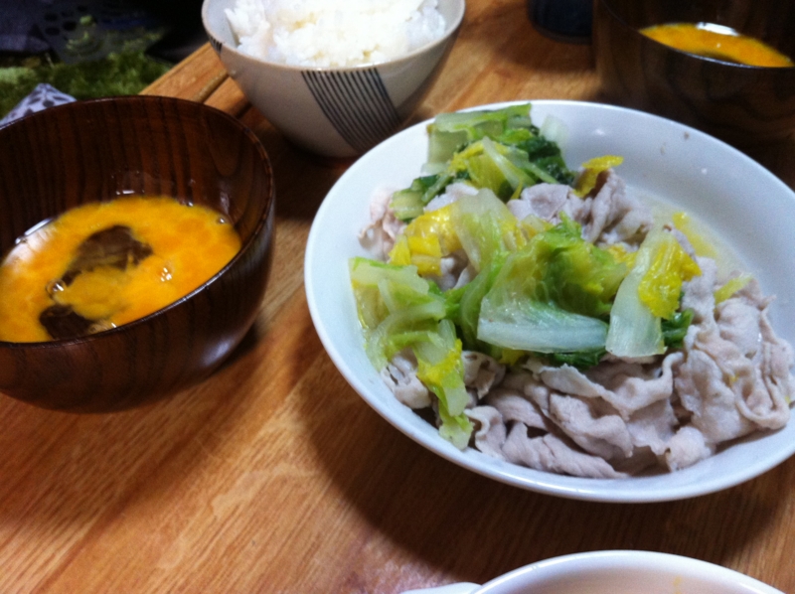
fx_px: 803
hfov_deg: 52.7
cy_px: 297
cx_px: 398
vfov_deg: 40.6
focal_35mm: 35
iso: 200
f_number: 2.8
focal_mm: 3.85
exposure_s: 1/15
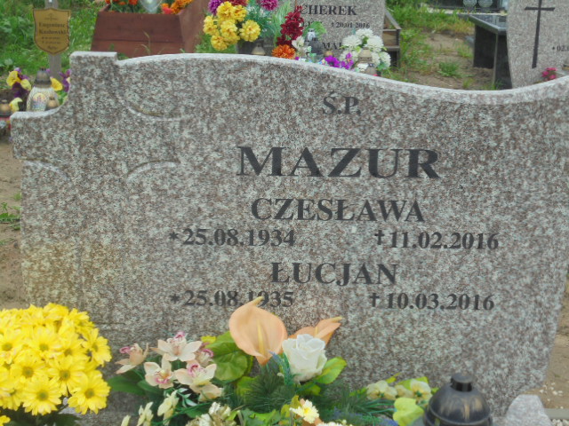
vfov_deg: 26.1
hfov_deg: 34.3
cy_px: 213
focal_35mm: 56
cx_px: 284
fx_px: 920
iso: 100
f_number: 5.2
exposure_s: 1/50
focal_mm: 10.1
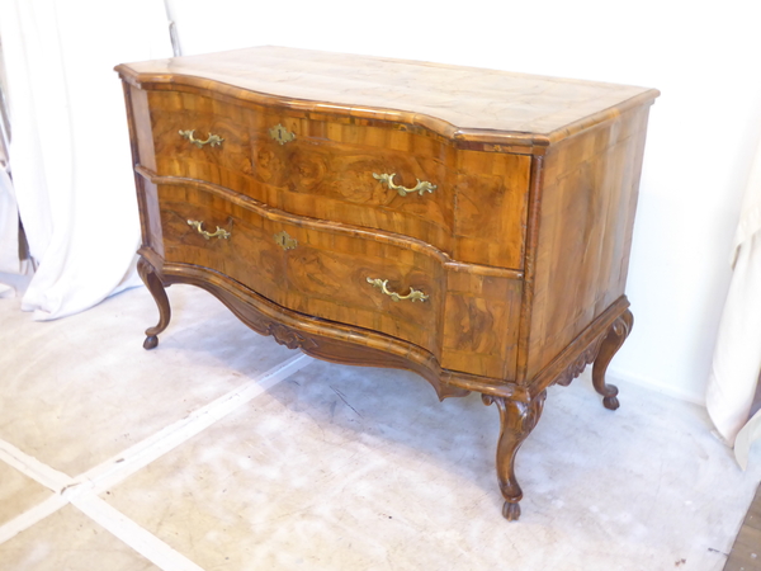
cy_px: 286
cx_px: 380
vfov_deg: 39.7
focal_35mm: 36
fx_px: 791
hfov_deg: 51.4
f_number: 3.7
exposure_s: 1/10
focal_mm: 6.3
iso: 400
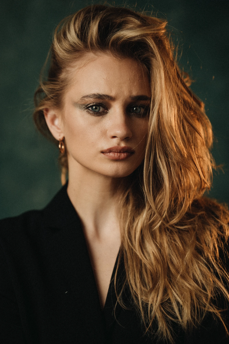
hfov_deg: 16.1
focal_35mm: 85
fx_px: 811
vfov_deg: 23.9
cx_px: 114
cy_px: 172
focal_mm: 85
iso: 200
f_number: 2
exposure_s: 1/800
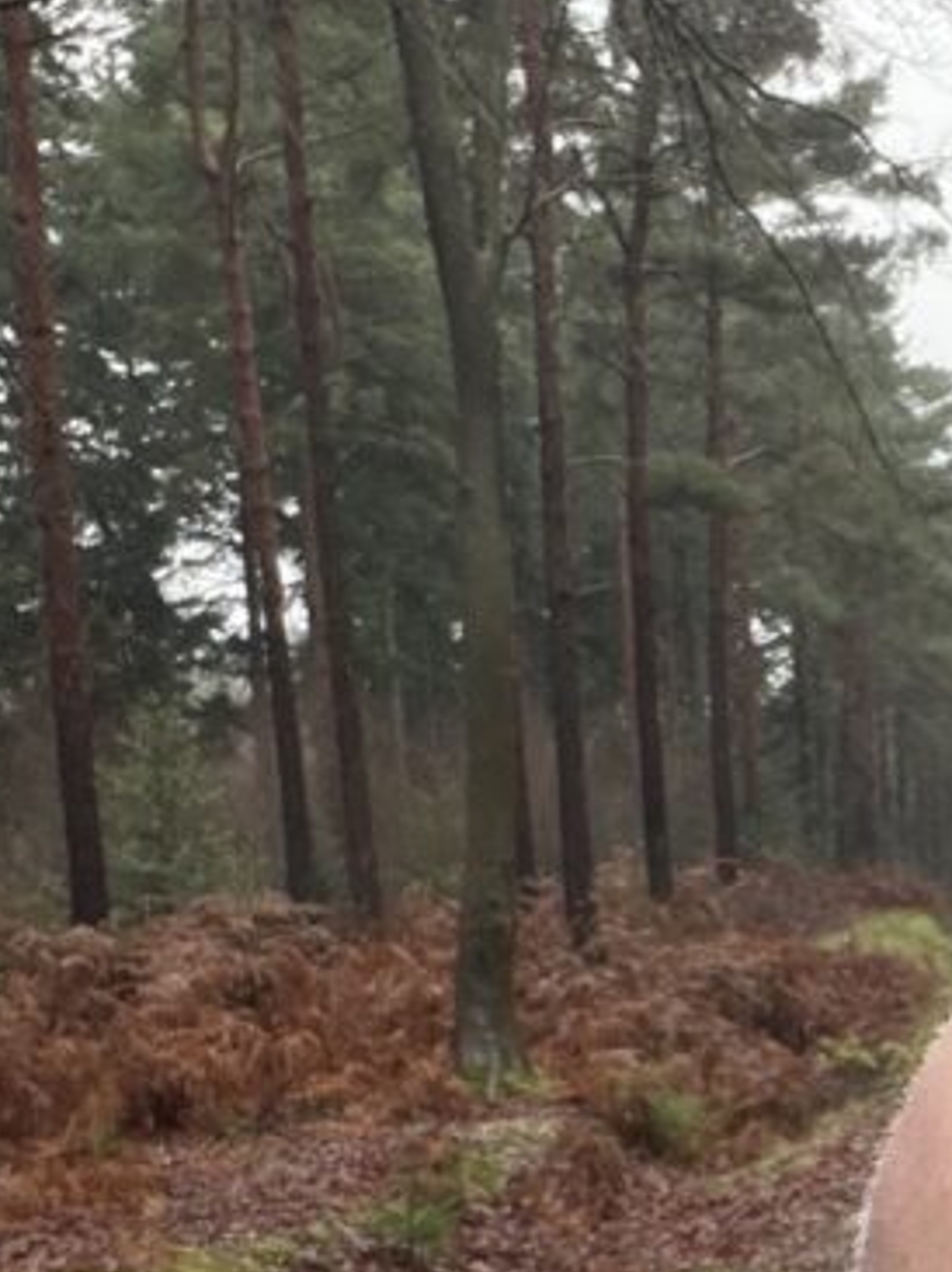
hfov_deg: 16.4
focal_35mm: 84
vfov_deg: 22.0
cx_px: 1317
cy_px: 1414
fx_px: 3084
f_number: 1.9
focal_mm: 2.71
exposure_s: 1/60
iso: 125
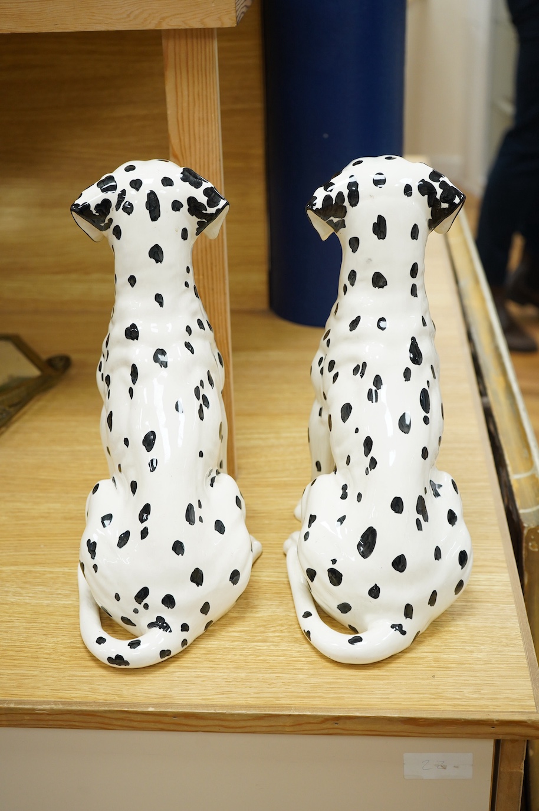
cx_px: 270
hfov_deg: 27.5
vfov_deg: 40.4
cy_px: 406
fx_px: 1103
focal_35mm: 49
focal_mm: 49
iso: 1600
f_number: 4.5
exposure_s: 1/160
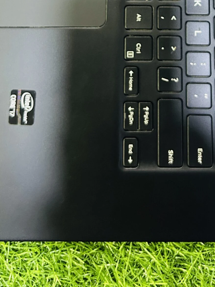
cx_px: 141
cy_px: -21
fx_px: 472
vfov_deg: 30.6
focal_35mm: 57
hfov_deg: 25.5
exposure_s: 1/33
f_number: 1.5
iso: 500
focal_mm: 5.7
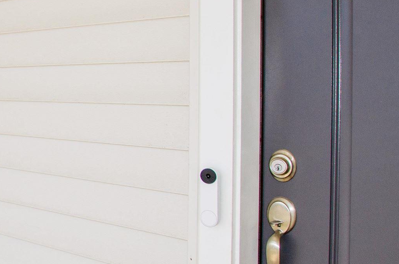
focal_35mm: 45
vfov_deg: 28.9
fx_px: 498
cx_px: -104
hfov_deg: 33.5
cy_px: 224
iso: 100
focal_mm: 10
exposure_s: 1/250
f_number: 8
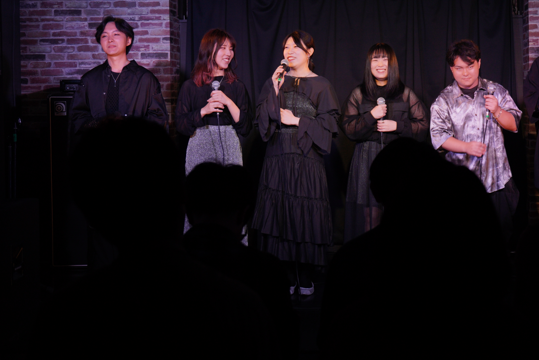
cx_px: 356
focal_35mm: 60
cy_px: 126
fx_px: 894
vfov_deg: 22.6
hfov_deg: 33.3
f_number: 2.8
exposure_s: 1/50
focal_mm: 27
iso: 160
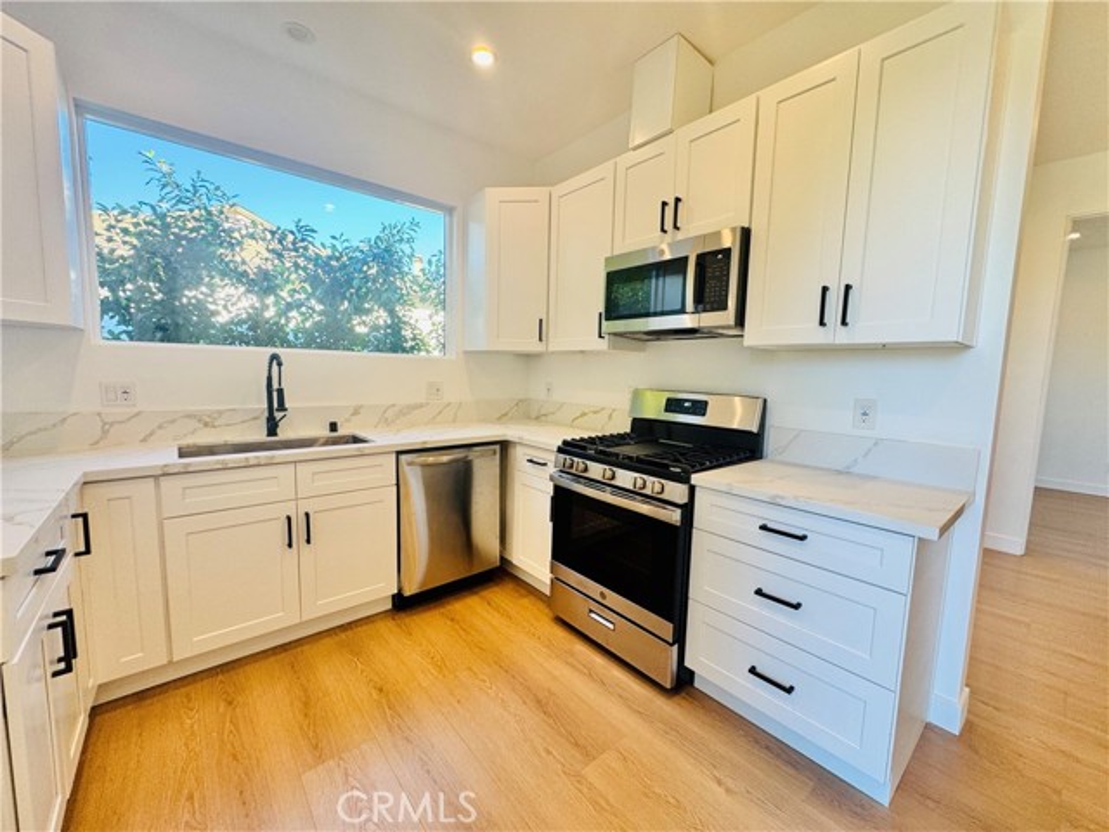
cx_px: 554
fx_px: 449
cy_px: 416
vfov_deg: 85.7
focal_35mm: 14
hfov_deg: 102.1
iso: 100
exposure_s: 1/120
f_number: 2.2
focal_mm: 2.22
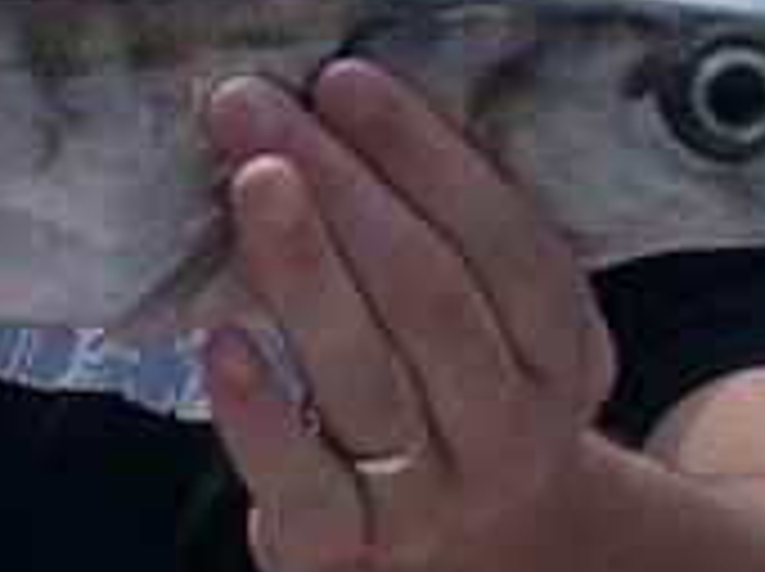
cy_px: 167
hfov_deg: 13.9
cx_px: -207
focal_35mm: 137
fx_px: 3023
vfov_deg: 10.8
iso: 64
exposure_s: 1/500
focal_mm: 6.2
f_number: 5.6
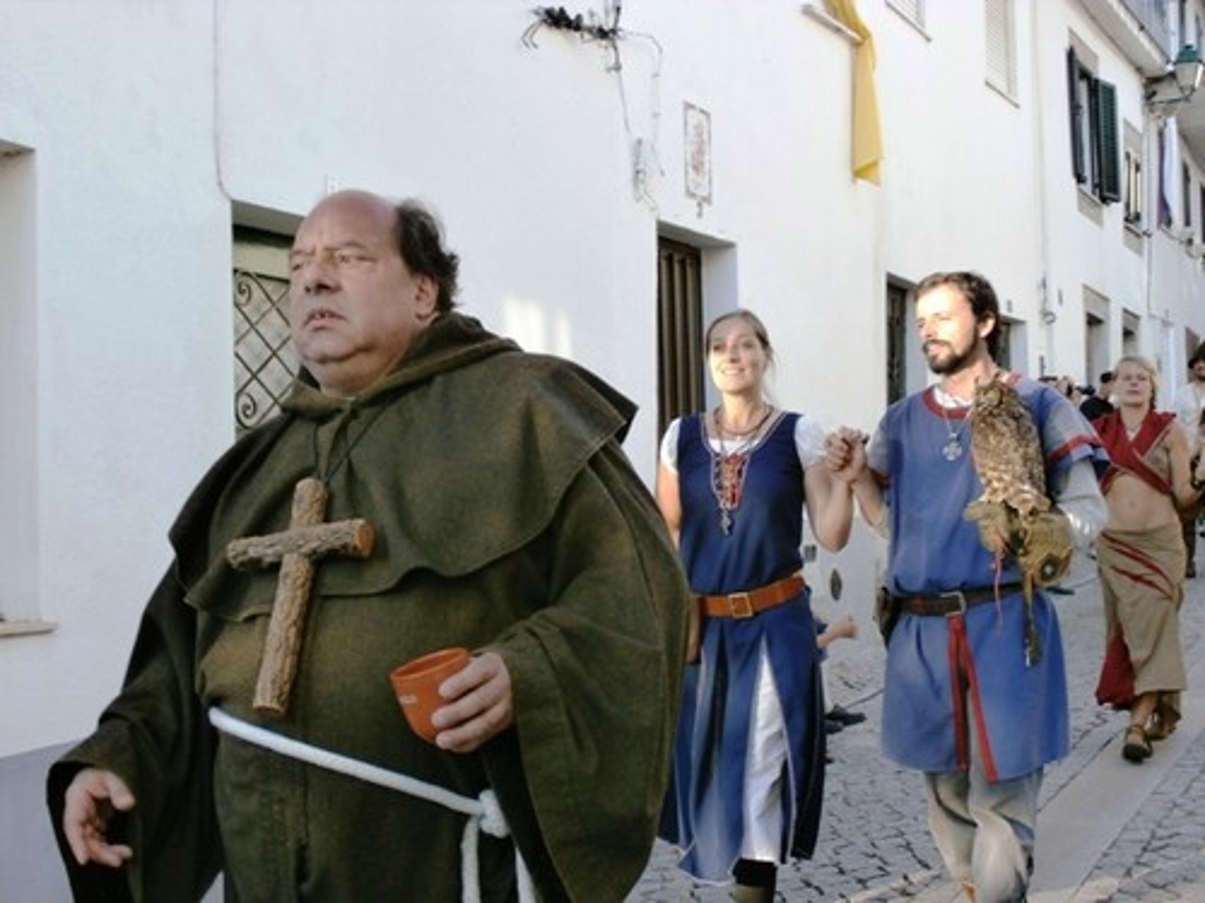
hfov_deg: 42.1
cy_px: 452
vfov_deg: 32.2
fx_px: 1566
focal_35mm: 45
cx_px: 602
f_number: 3.8
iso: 100
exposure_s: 1/125
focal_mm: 8.02
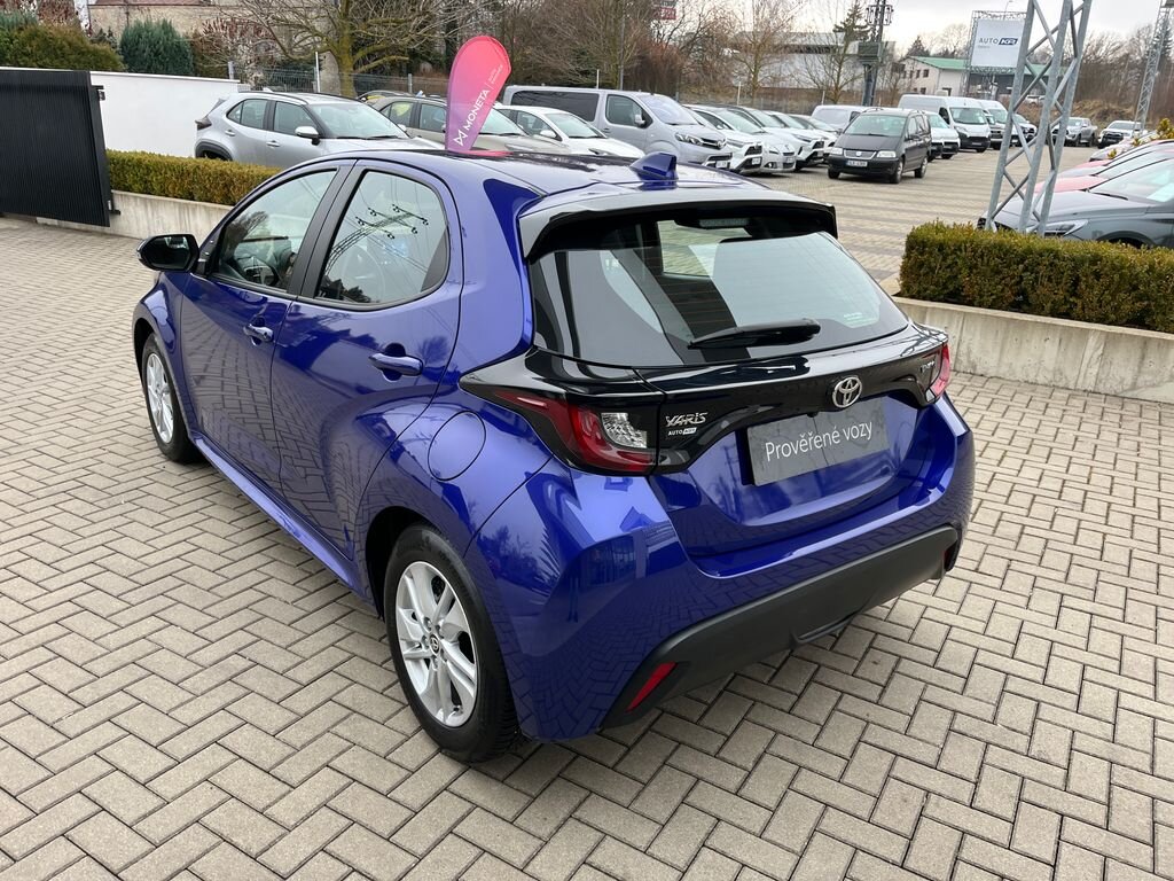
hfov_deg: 67.3
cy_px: 440
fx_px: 882
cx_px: 587
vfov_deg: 53.1
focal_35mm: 26
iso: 64
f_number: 1.6
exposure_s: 1/121
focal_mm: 5.1
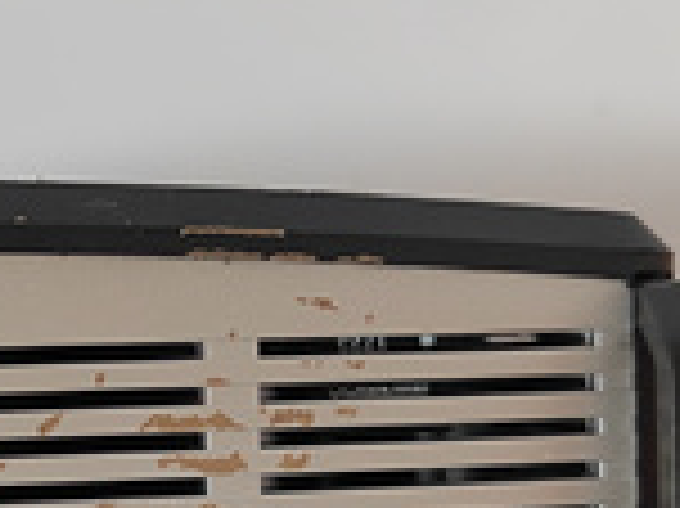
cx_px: -23
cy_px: 384
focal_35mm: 76
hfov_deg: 24.4
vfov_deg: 19.2
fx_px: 1492
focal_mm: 5.52
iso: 1419
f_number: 1.9
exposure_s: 1/50
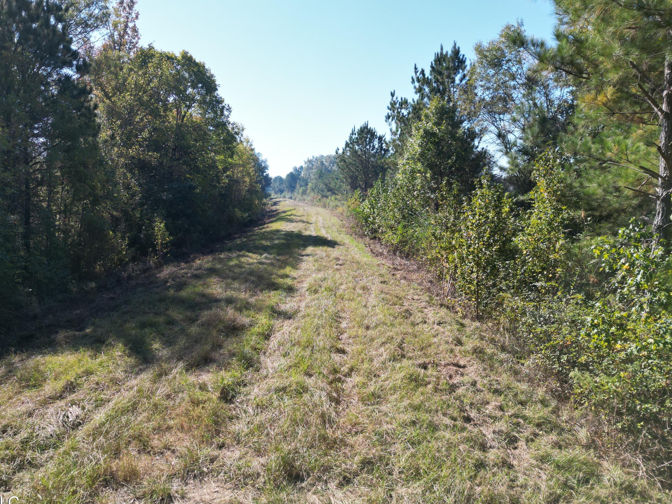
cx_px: 291
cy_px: 236
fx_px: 544
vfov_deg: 49.7
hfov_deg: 63.2
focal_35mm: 28
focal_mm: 6.72
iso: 140
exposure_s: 1/2000
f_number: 1.7
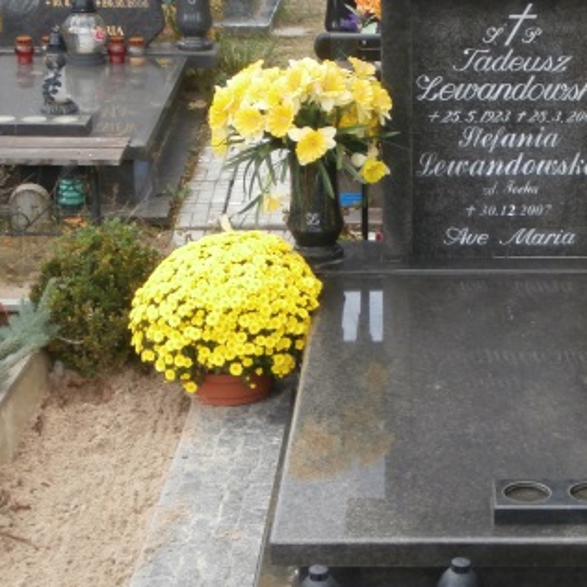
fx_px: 1612
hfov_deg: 20.4
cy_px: 306
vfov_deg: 20.6
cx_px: 463
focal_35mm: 84
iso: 100
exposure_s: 1/80
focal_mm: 8.29
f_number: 4.2
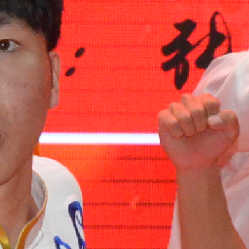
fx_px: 2547
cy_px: 76
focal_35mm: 313
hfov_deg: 5.5
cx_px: -178
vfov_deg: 5.6
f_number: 8
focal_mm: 26
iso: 5000
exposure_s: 1/60
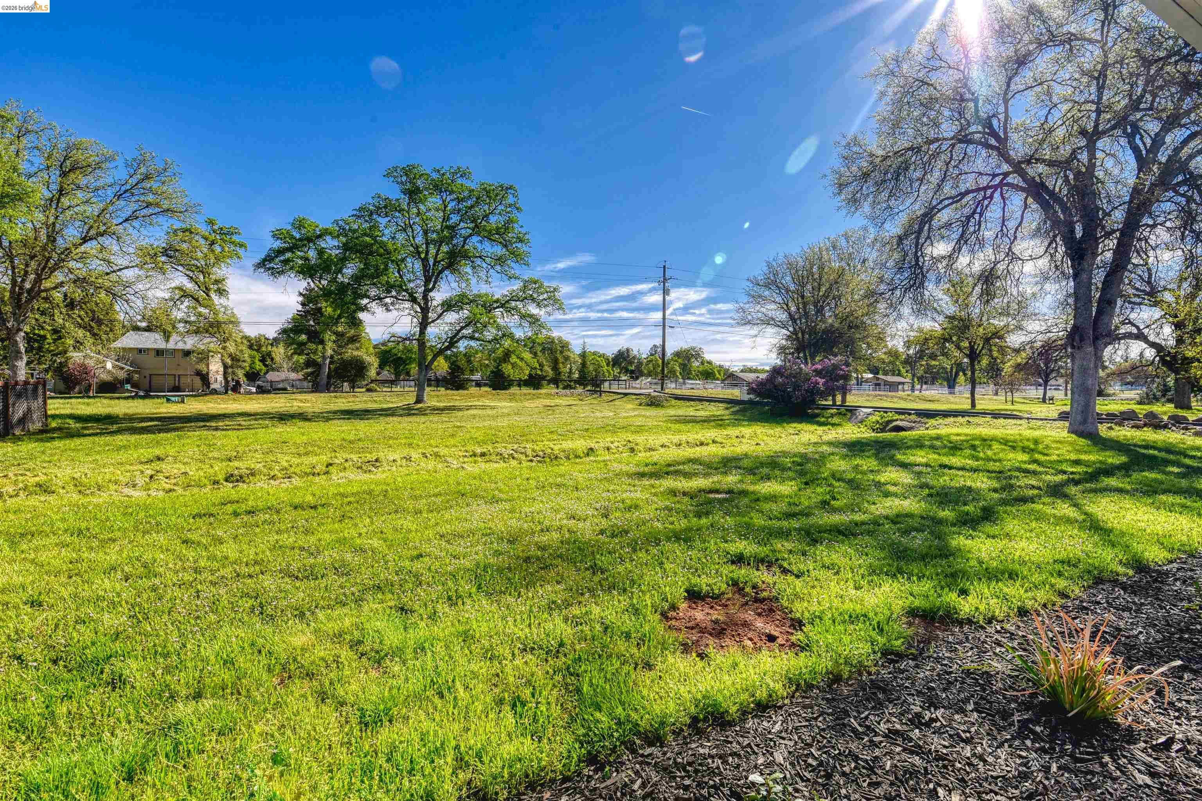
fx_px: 501
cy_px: 400
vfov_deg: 77.3
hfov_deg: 100.4
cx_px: 601
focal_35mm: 15
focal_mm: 15
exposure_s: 1/125
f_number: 13
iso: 400
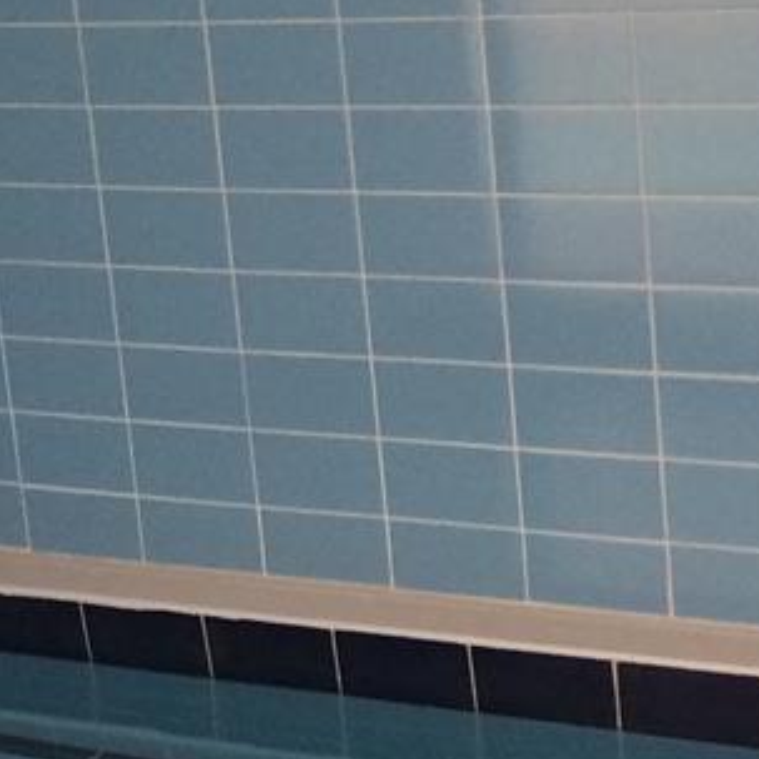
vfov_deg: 14.1
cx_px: 556
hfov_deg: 14.2
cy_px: 726
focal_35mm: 122
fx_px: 3026
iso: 160
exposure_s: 1/33
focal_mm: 4.15
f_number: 2.2
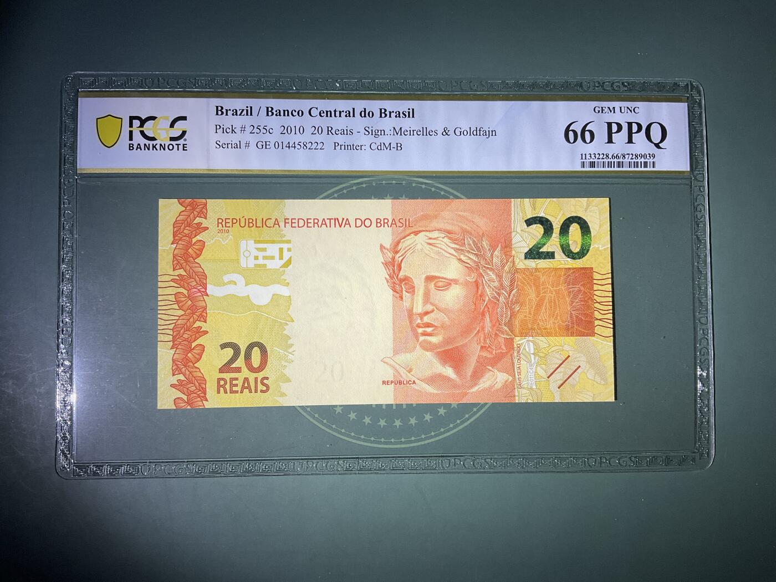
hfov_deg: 61.7
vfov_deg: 48.2
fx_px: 650
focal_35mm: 29
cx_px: 388
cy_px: 291
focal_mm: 3
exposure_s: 1/122
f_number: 1.8
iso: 25
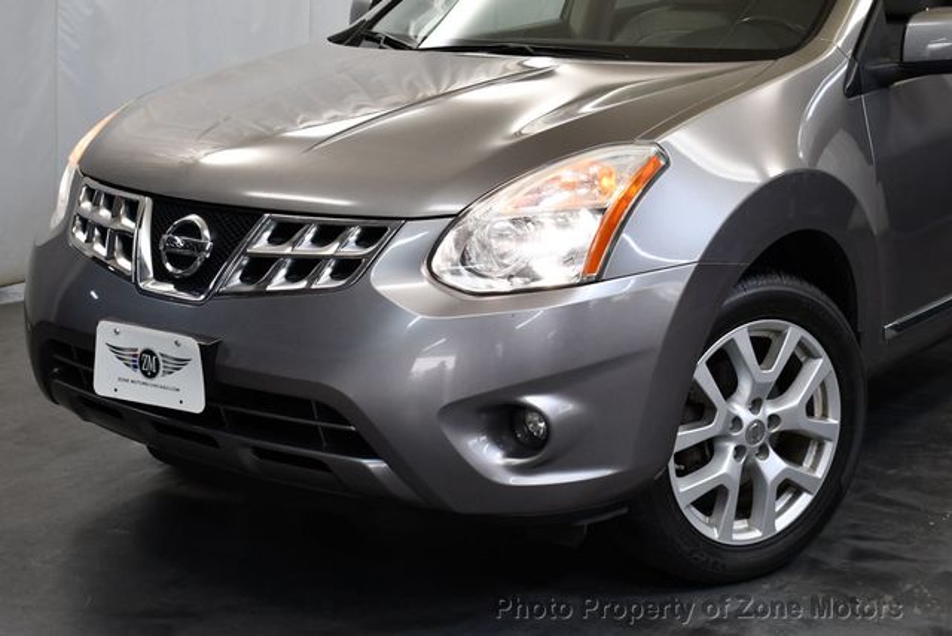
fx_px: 1588
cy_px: 318
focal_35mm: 60
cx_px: 476
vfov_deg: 22.7
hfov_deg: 33.4
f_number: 4.2
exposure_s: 1/160
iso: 800
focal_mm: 30
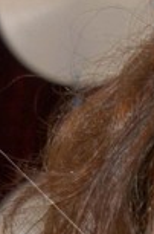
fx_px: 3249
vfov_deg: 4.1
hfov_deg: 2.7
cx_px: 348
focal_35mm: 503
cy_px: 502
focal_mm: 50
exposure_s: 1/180
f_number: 6.3
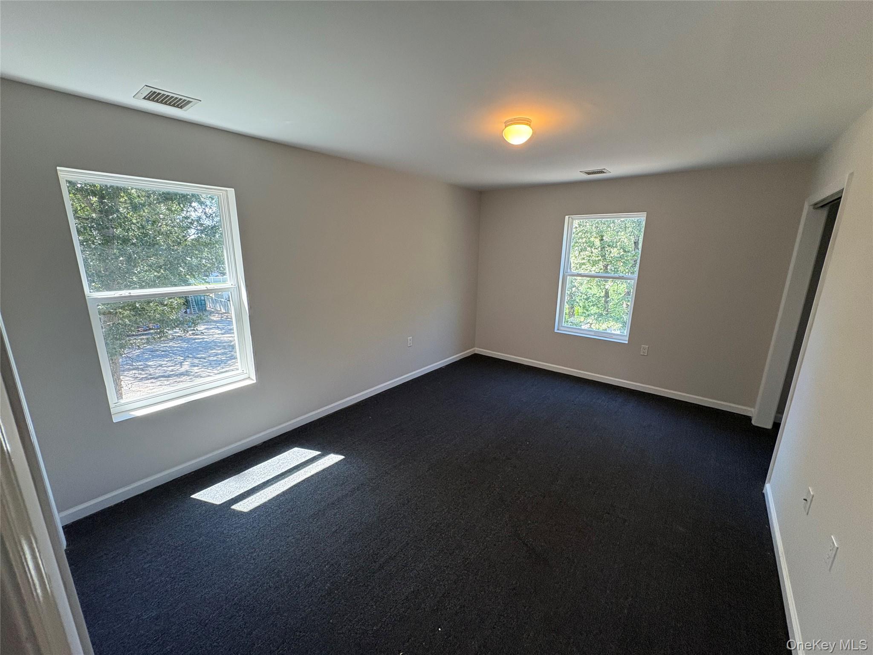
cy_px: 328
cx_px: 436
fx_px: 353
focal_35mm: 14
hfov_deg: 102.1
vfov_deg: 85.7
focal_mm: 2.22
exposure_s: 1/120
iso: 200
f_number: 2.2
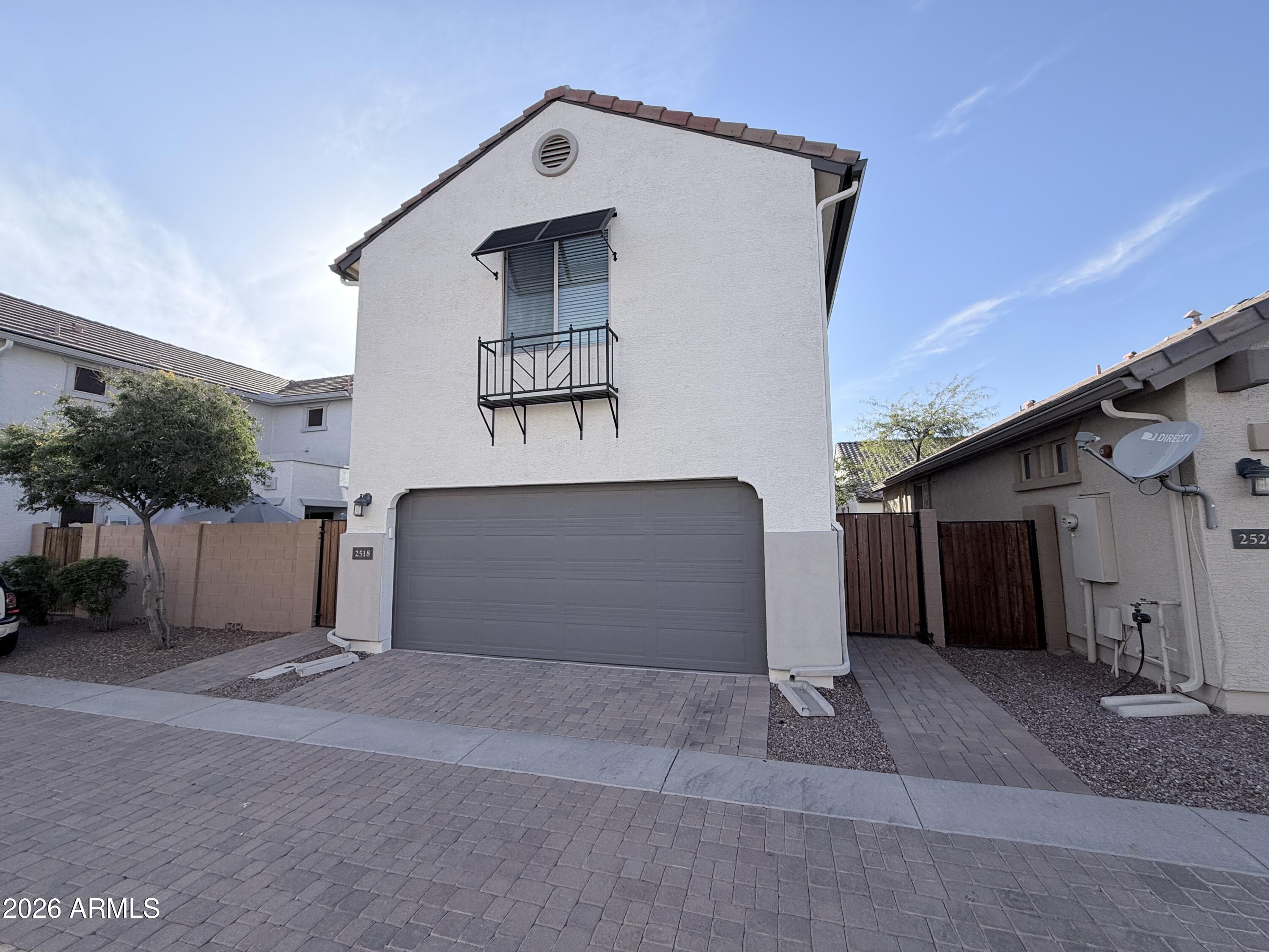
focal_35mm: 14
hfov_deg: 102.1
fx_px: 513
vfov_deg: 85.7
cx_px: 634
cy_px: 476
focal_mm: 2.22
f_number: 2.2
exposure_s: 1/770
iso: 32
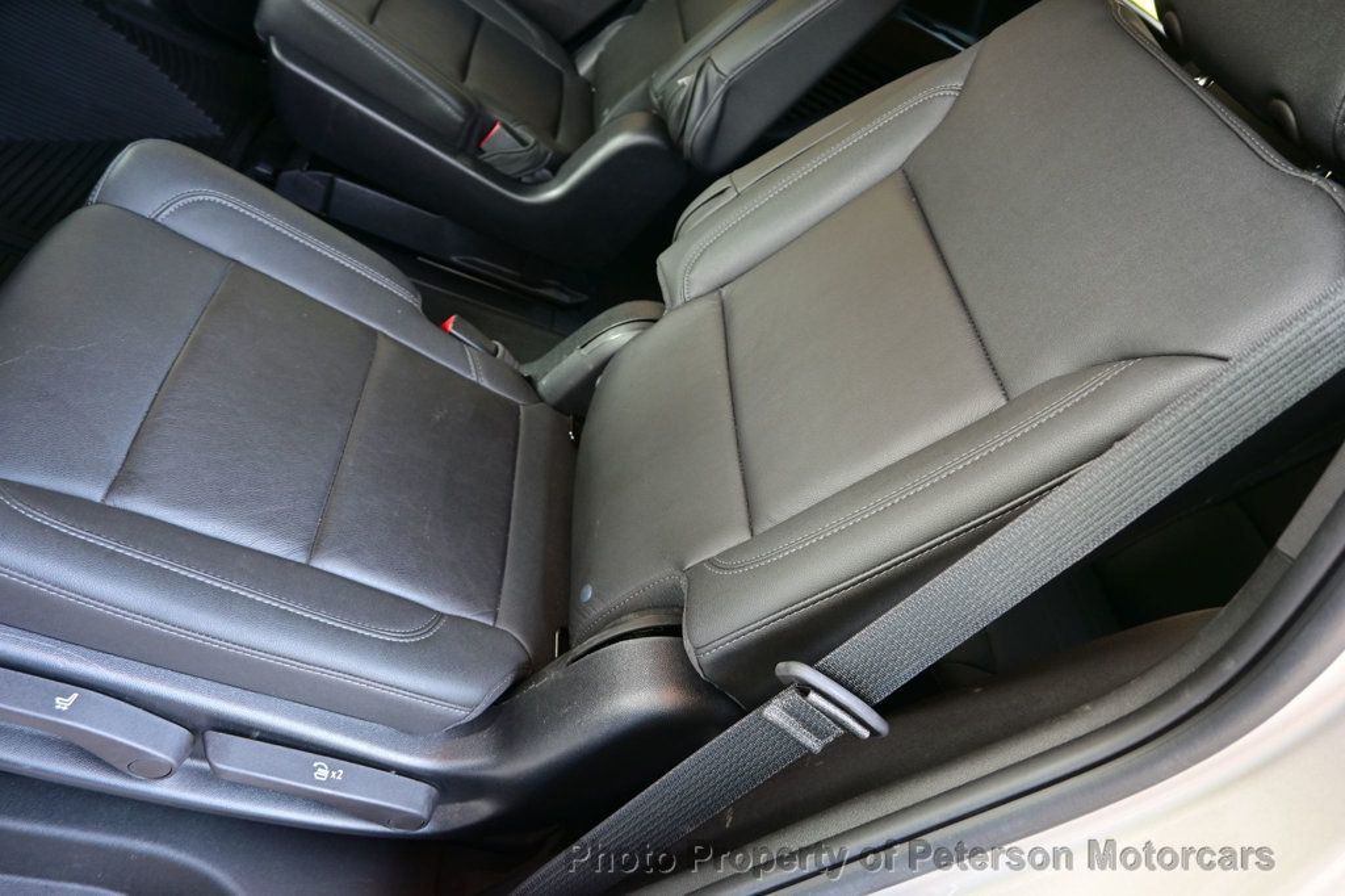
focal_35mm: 24
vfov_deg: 53.1
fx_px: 896
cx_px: 672
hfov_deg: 73.8
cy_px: 448
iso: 200
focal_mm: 16
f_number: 3.5
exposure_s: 1/25
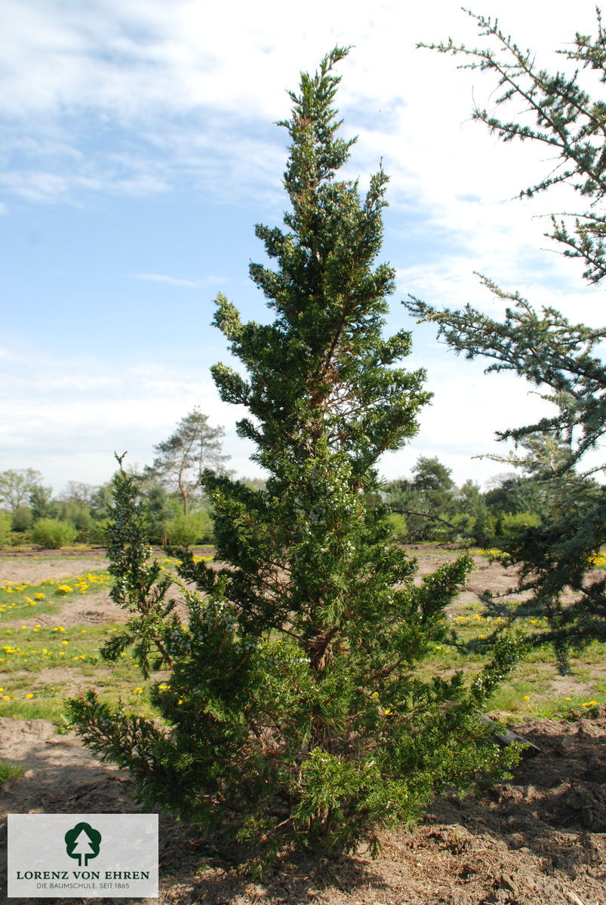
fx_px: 831
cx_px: 303
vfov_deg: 57.2
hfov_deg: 40.1
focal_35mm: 33
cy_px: 452
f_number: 7.1
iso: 200
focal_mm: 22
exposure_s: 1/200
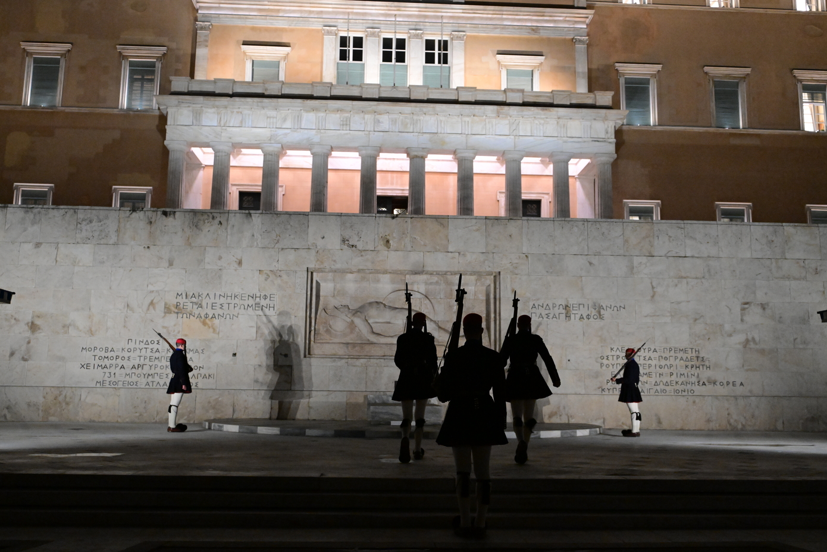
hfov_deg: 56.5
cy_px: 276
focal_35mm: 34
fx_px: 770
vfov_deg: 39.4
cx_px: 414
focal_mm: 33.5
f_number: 4
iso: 8000
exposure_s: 1/125
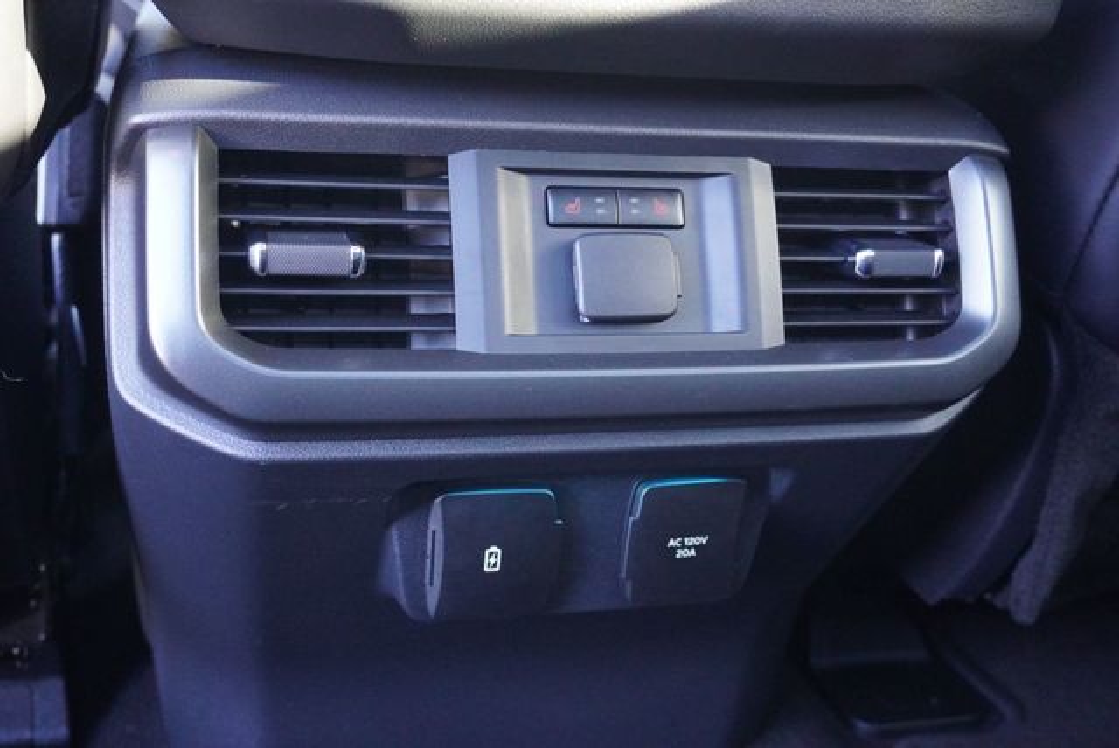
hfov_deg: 51.2
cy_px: 374
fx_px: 1167
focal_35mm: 38
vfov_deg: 35.6
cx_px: 560
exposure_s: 1/160
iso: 6400
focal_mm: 25
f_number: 4.5
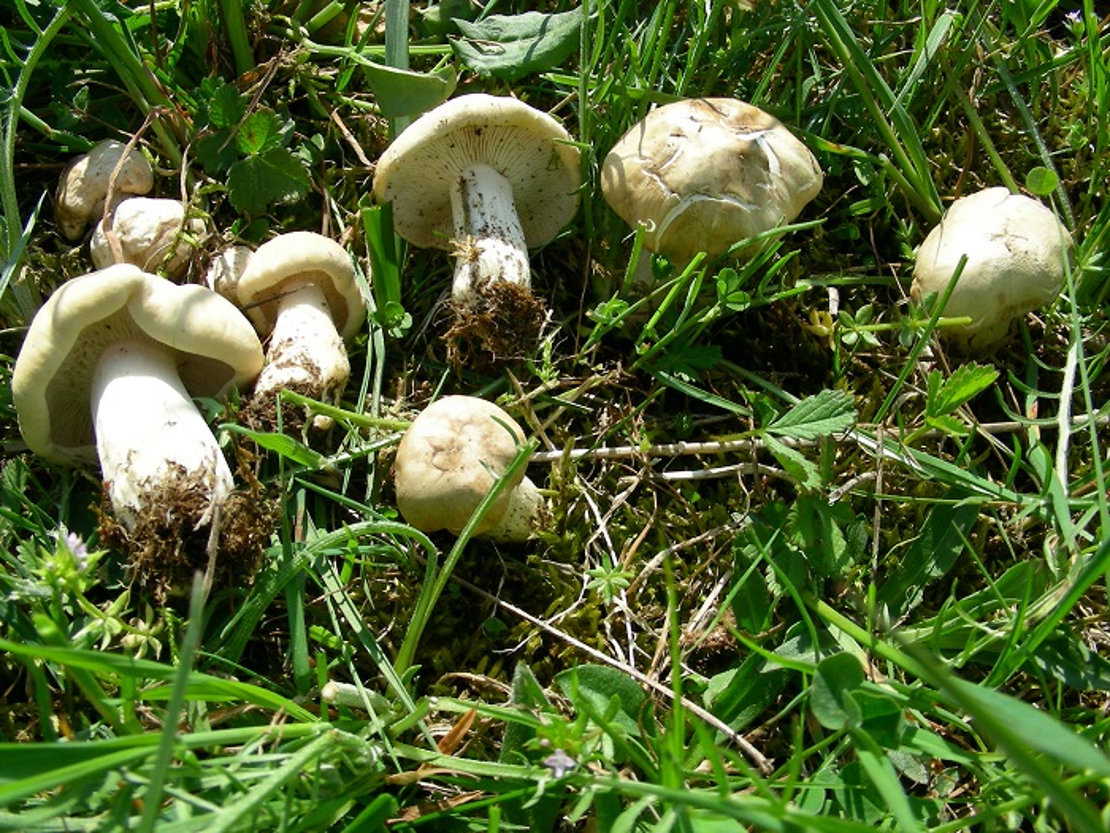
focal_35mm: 38
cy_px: 416
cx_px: 555
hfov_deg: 49.0
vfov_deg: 37.7
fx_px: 1219
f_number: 4
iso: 50
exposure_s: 1/523
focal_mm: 6.3
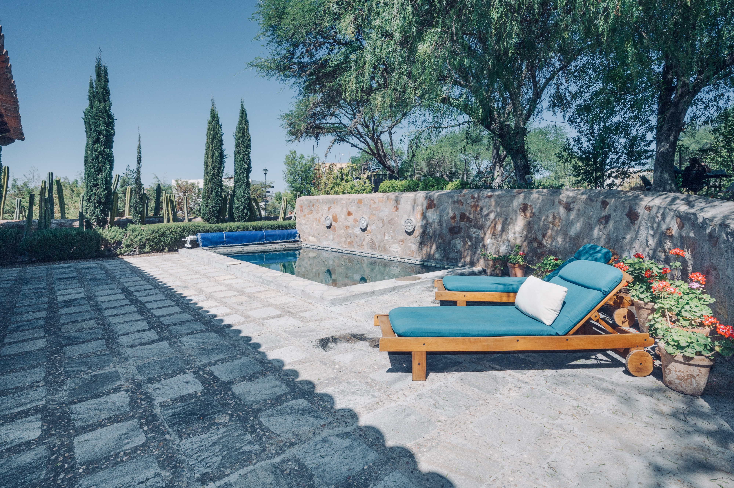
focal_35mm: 18
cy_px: 244
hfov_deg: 91.6
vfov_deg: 68.8
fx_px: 357
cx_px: 367
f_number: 22
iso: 400
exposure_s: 1/200
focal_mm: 17.5
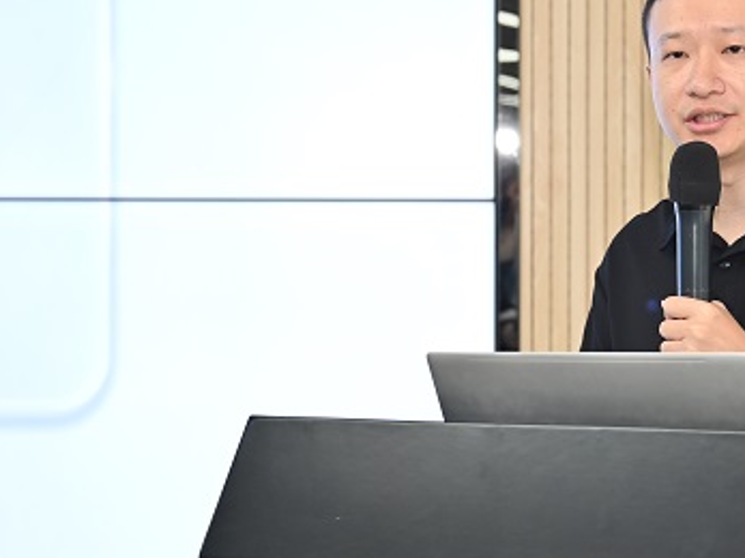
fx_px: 2108
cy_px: 216
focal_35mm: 98
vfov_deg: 15.1
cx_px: 571
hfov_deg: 19.9
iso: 1000
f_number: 4
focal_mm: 59
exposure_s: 1/160
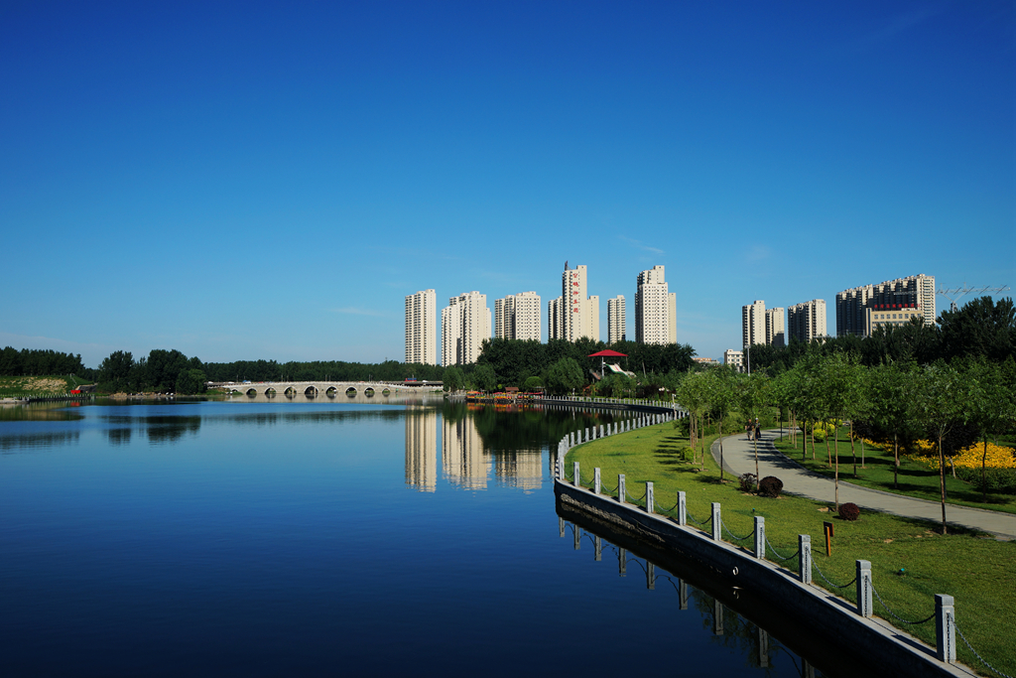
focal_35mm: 35
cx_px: 508
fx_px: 988
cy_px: 339
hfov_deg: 54.4
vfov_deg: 37.9
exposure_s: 1/200
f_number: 11
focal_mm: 35
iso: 100
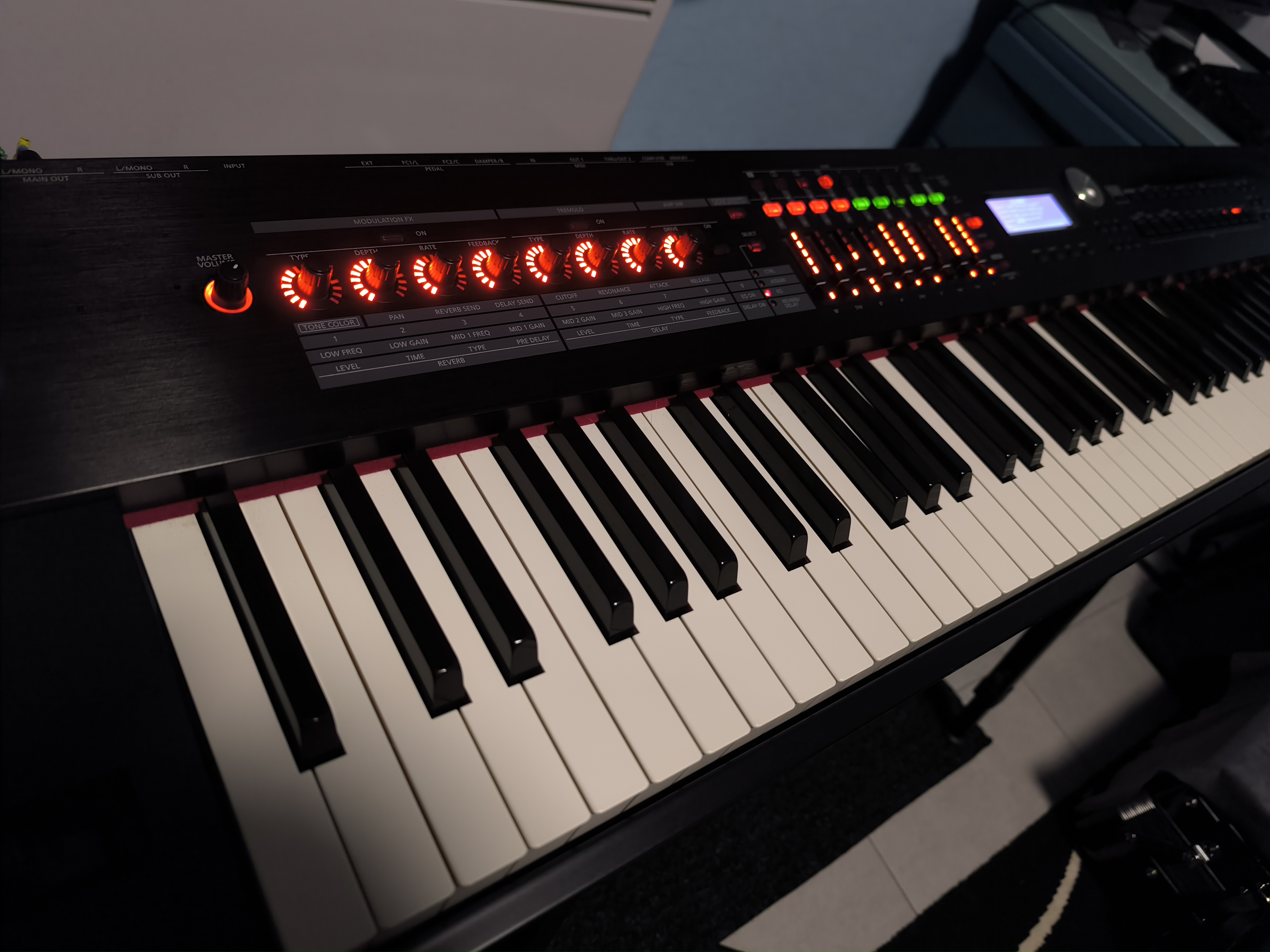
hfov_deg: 73.9
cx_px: 635
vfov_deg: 58.9
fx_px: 844
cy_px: 476
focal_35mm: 23
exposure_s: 1/25
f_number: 1.65
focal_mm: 6.14
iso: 1250
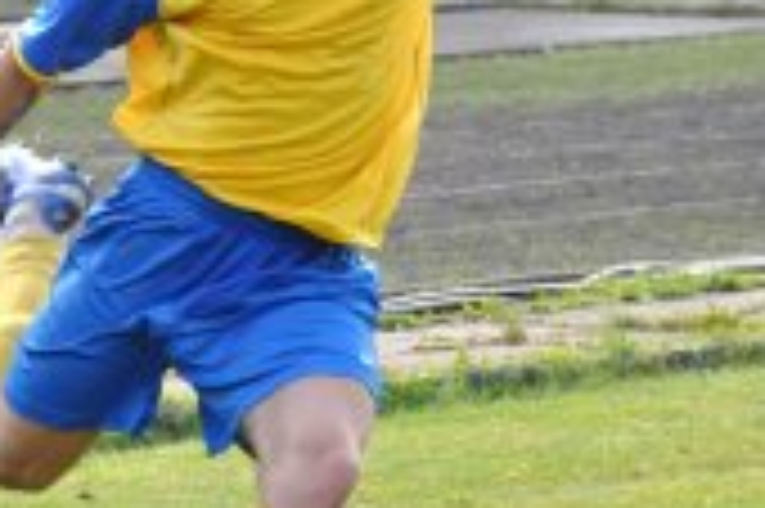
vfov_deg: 3.9
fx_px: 7473
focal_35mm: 352
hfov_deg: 5.9
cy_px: 153
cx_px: 248
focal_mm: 80
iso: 800
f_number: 5.3
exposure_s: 1/500
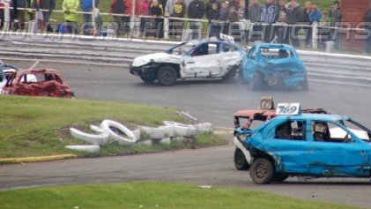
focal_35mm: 477
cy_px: 34
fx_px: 4693
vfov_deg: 2.5
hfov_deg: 4.5
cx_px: 233
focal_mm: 200
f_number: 6.3
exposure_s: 1/400
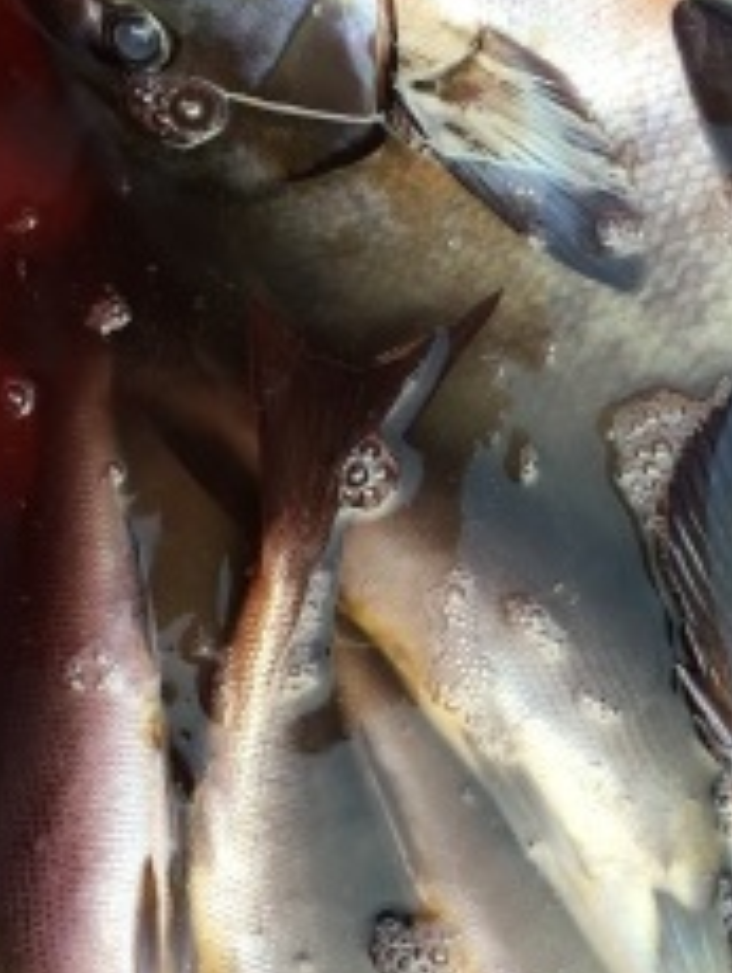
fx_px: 1773
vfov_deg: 30.4
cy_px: 656
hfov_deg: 23.1
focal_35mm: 63
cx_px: 527
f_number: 2.2
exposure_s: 1/60
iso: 25
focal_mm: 4.15
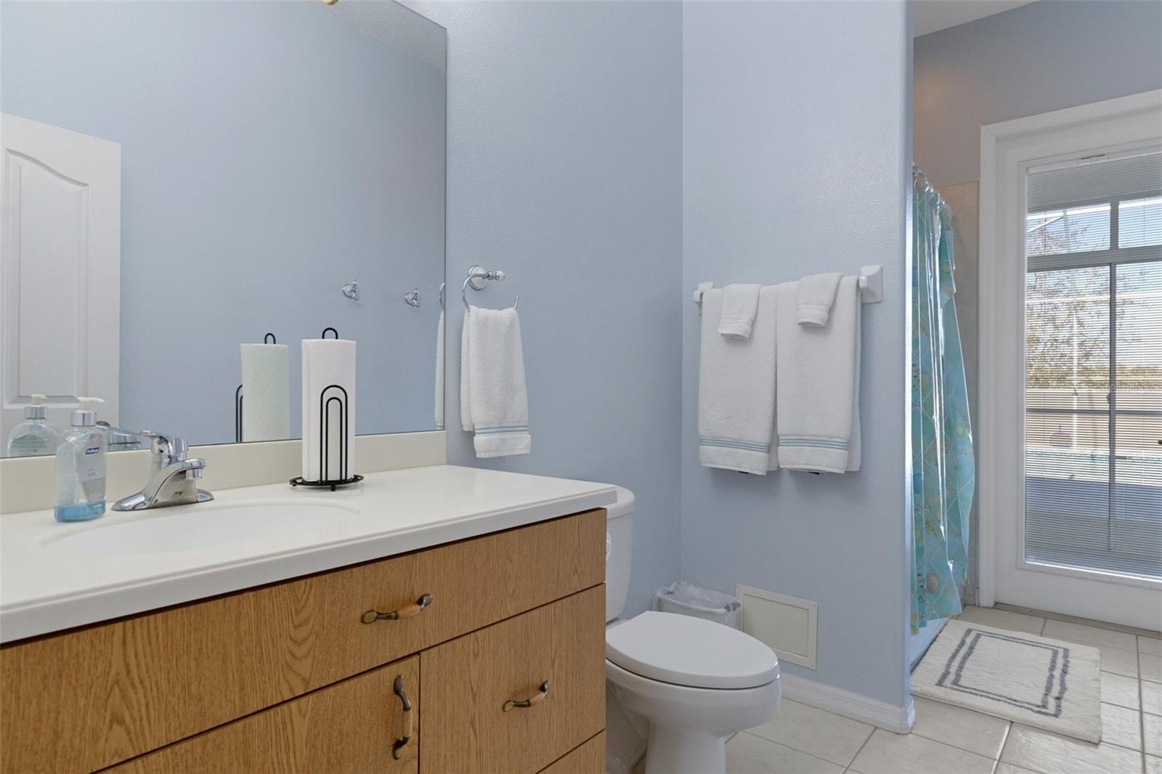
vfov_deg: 63.2
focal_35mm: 20
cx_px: 581
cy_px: 387
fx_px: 629
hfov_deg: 85.4
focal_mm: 13
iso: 320
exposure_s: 1/2.5
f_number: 8
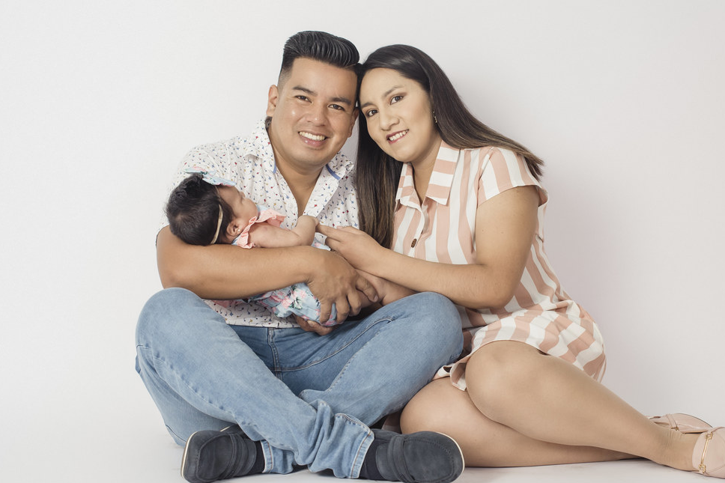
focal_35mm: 62
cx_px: 392
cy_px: 234
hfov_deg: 32.4
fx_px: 1248
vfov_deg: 21.9
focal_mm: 50
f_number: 5
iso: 500
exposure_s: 1/200
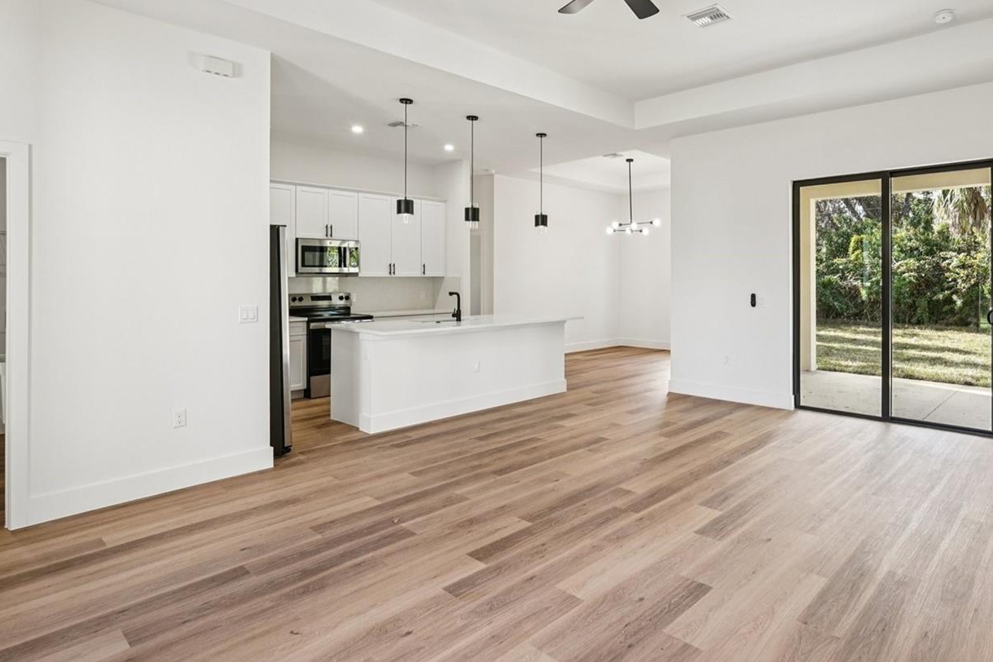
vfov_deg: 59.0
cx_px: 591
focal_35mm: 21
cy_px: 267
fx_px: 579
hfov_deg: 80.4
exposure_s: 1/40
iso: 400
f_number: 8
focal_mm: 16
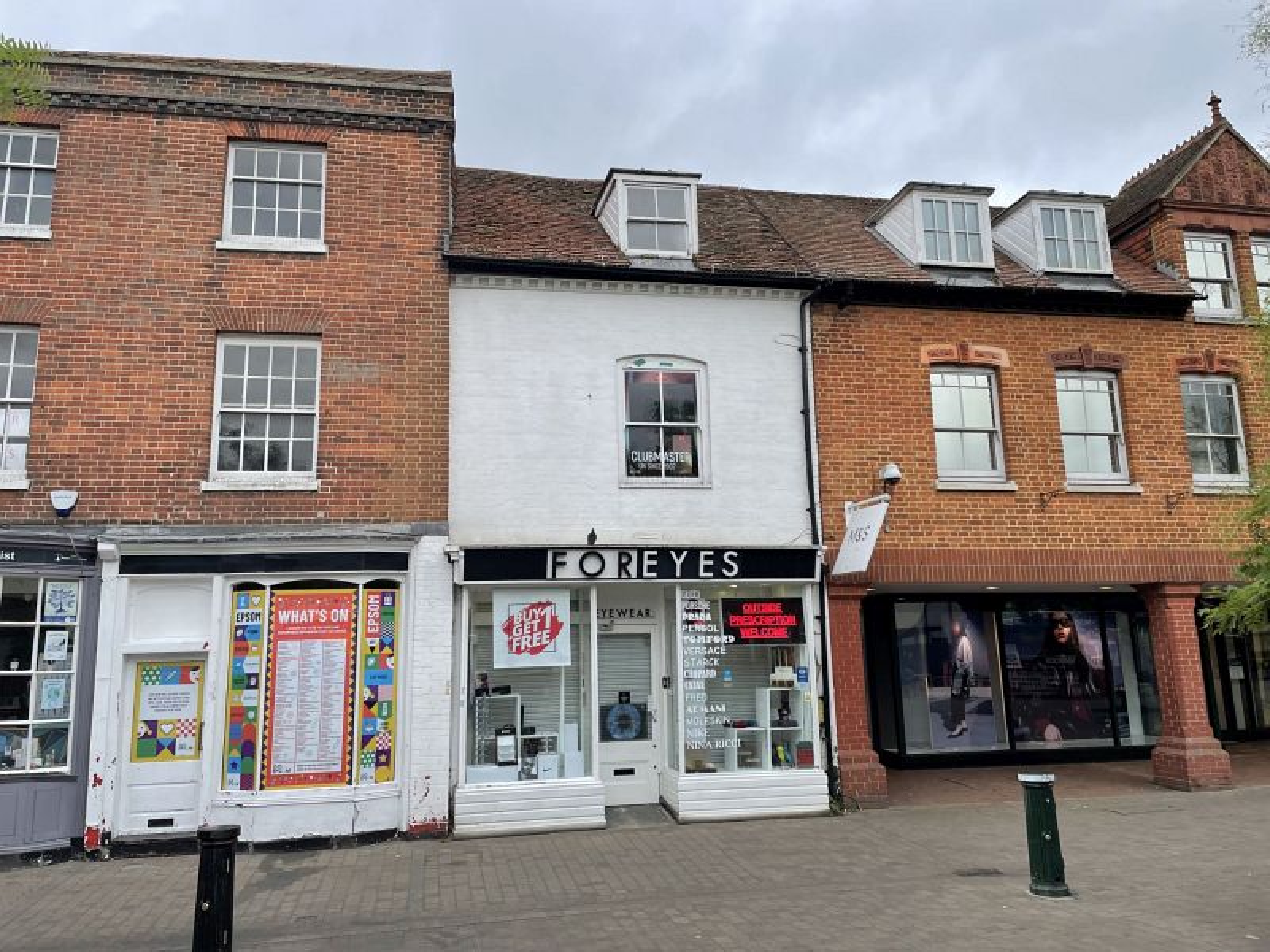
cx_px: 635
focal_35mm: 26
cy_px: 476
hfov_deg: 67.3
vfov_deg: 53.1
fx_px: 954
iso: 32
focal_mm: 4.2
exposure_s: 1/1125
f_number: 1.6
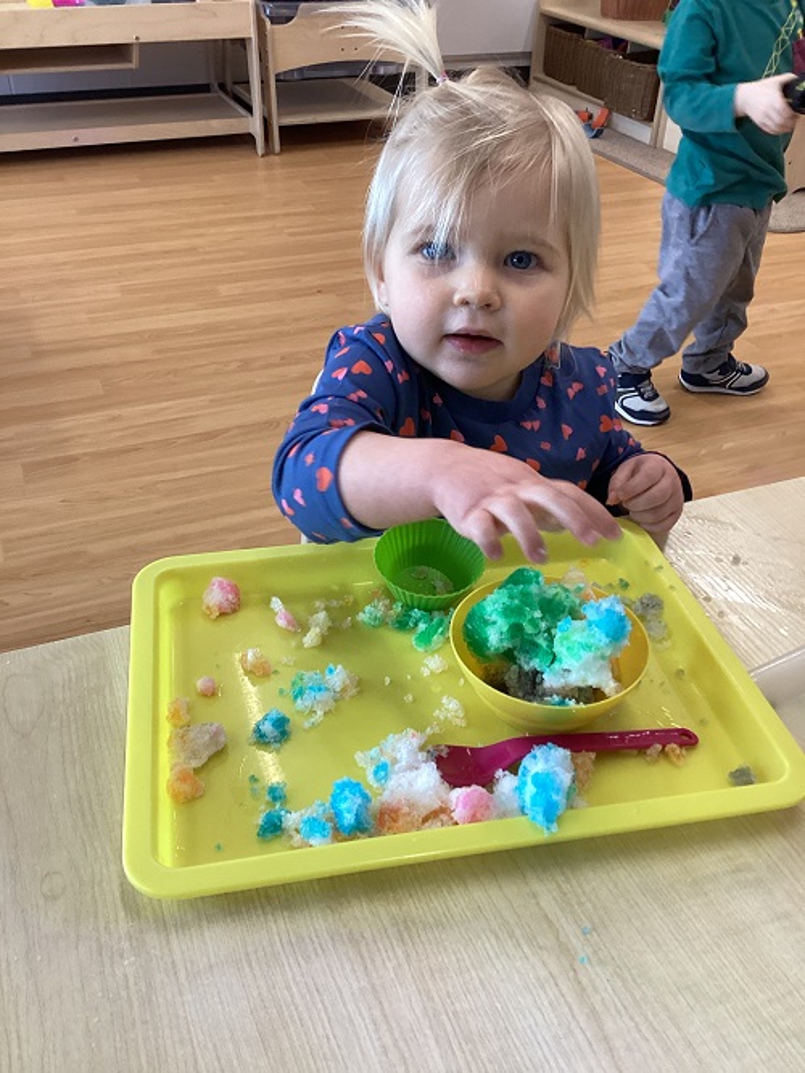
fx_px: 961
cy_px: 536
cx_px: 402
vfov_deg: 58.3
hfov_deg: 45.5
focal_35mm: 31
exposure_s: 1/60
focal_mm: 3.3
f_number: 2.4
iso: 125
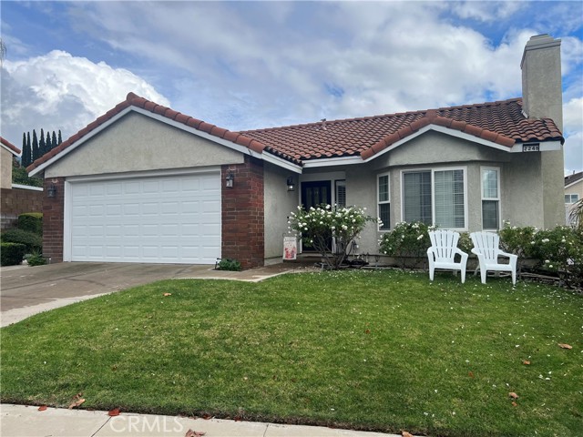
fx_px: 438
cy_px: 218
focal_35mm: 26
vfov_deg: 53.1
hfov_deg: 67.3
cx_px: 292
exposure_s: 1/3704
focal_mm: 5.7
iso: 50
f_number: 1.5
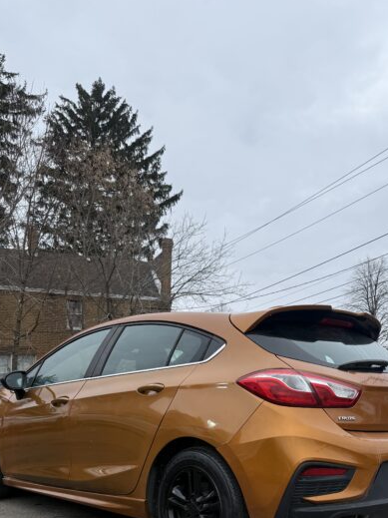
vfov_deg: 48.1
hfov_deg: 38.6
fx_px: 553
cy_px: 392
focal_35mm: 37
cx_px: 219
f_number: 1.78
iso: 80
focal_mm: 6.76
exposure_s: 1/1250
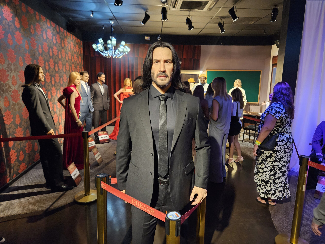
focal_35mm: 23
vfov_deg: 58.9
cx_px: 162
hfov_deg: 73.9
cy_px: 122
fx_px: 216
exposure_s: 1/60
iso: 640
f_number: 1.8
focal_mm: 5.4
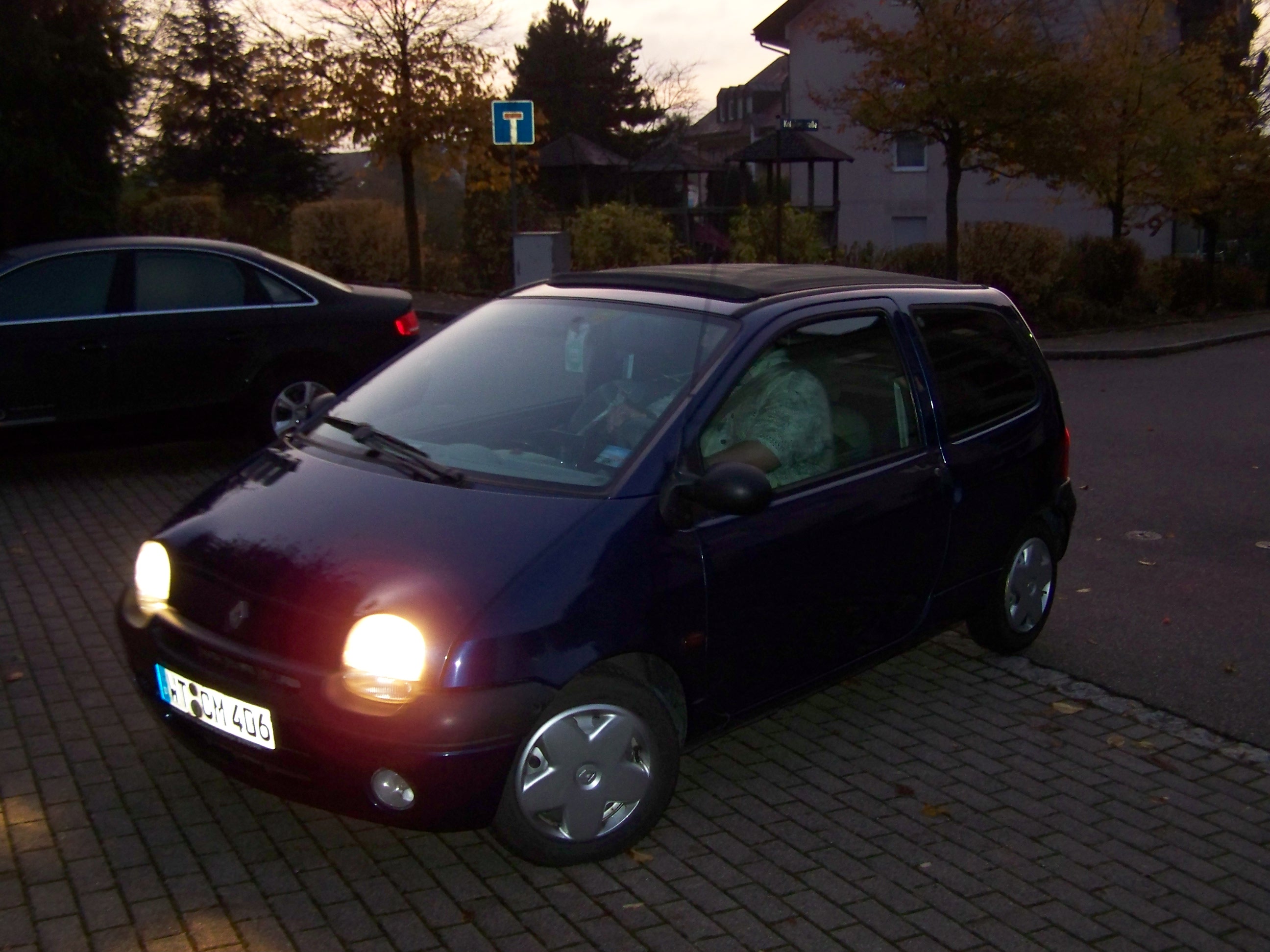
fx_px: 1394
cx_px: 635
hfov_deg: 49.0
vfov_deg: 37.7
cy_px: 476
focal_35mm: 38
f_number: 2.8
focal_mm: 6.3
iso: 200
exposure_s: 1/30
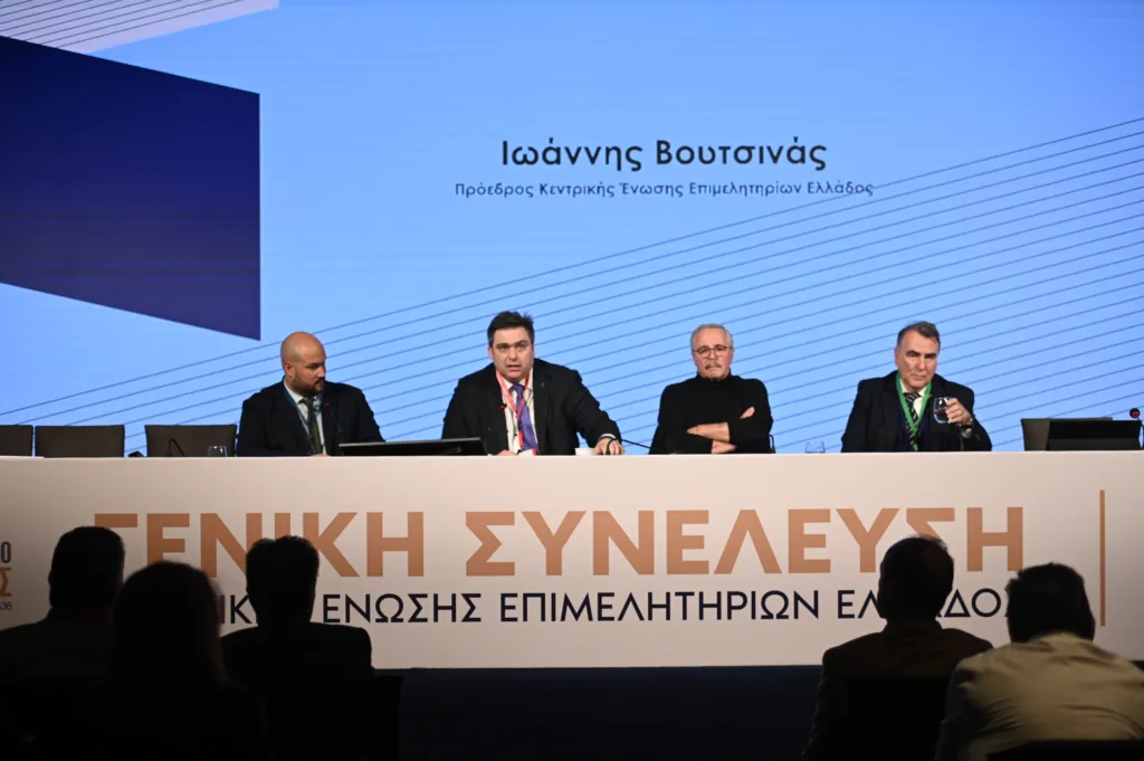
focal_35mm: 78
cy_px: 380
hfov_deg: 26.0
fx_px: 2477
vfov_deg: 17.5
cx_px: 572
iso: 1600
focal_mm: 78
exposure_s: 1/500
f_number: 2.8
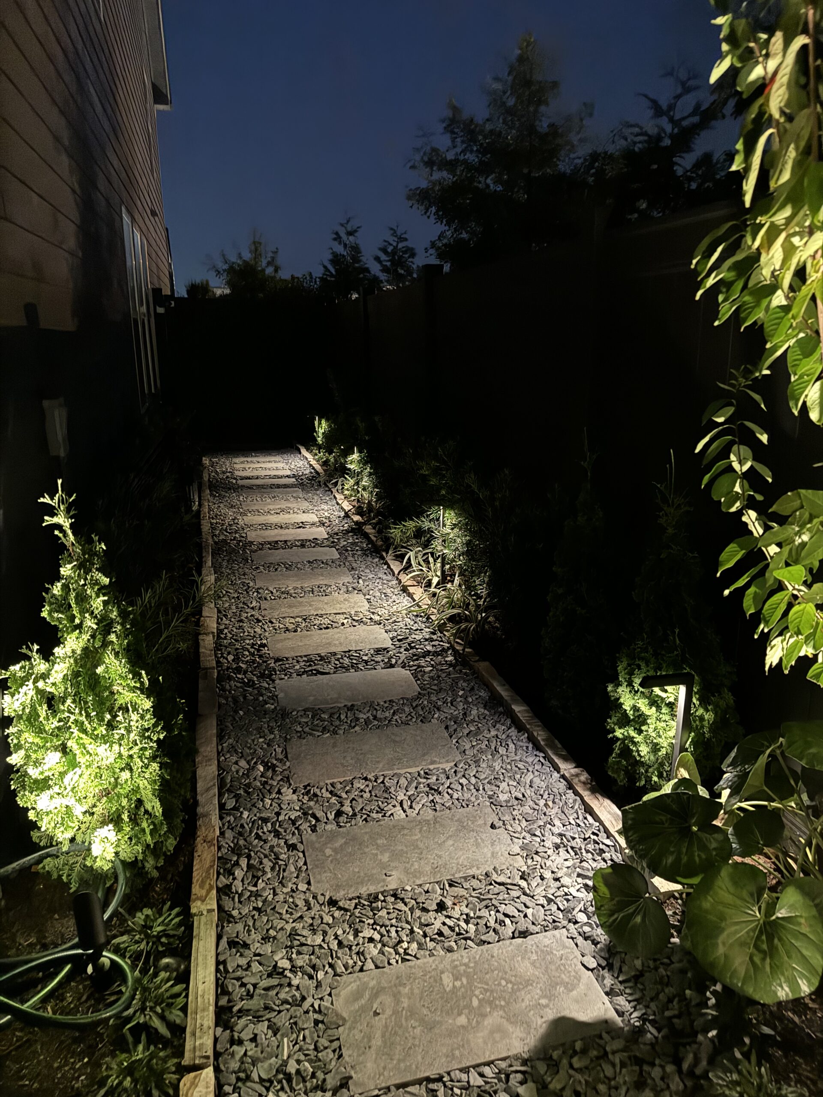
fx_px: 761
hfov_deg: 56.8
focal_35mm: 24
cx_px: 412
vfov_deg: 71.6
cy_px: 548
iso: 1000
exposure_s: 1/12
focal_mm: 6.76
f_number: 1.78
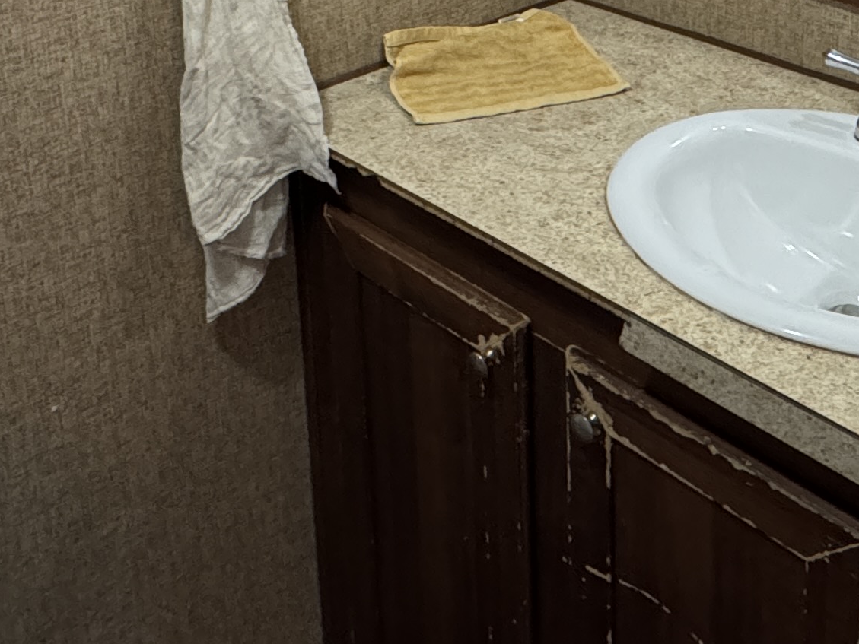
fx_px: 1241
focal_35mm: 50
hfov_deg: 38.1
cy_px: -149
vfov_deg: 25.7
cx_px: 508
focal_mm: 2.22
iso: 640
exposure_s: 1/60
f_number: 2.2
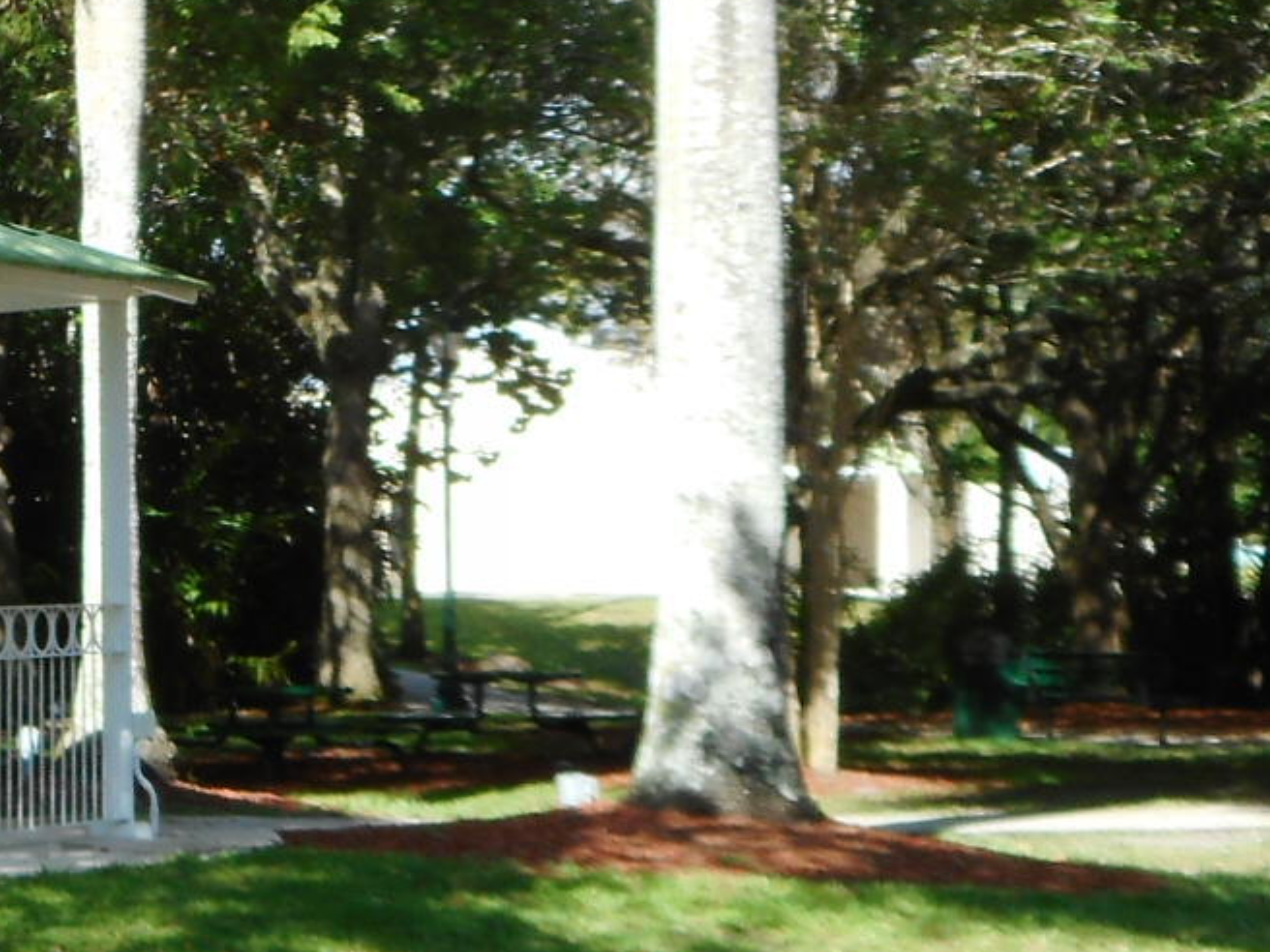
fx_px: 4953
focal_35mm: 135
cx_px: -379
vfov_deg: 11.0
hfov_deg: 14.0
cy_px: 509
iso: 80
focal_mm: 6.9
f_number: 4.5
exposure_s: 1/160
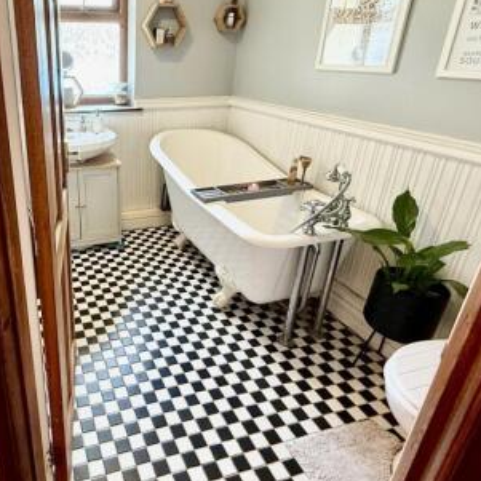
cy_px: 201
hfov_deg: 61.0
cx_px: 114
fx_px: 377
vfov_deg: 64.6
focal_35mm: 24
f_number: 2.2
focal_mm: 2.22
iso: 320
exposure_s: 1/50
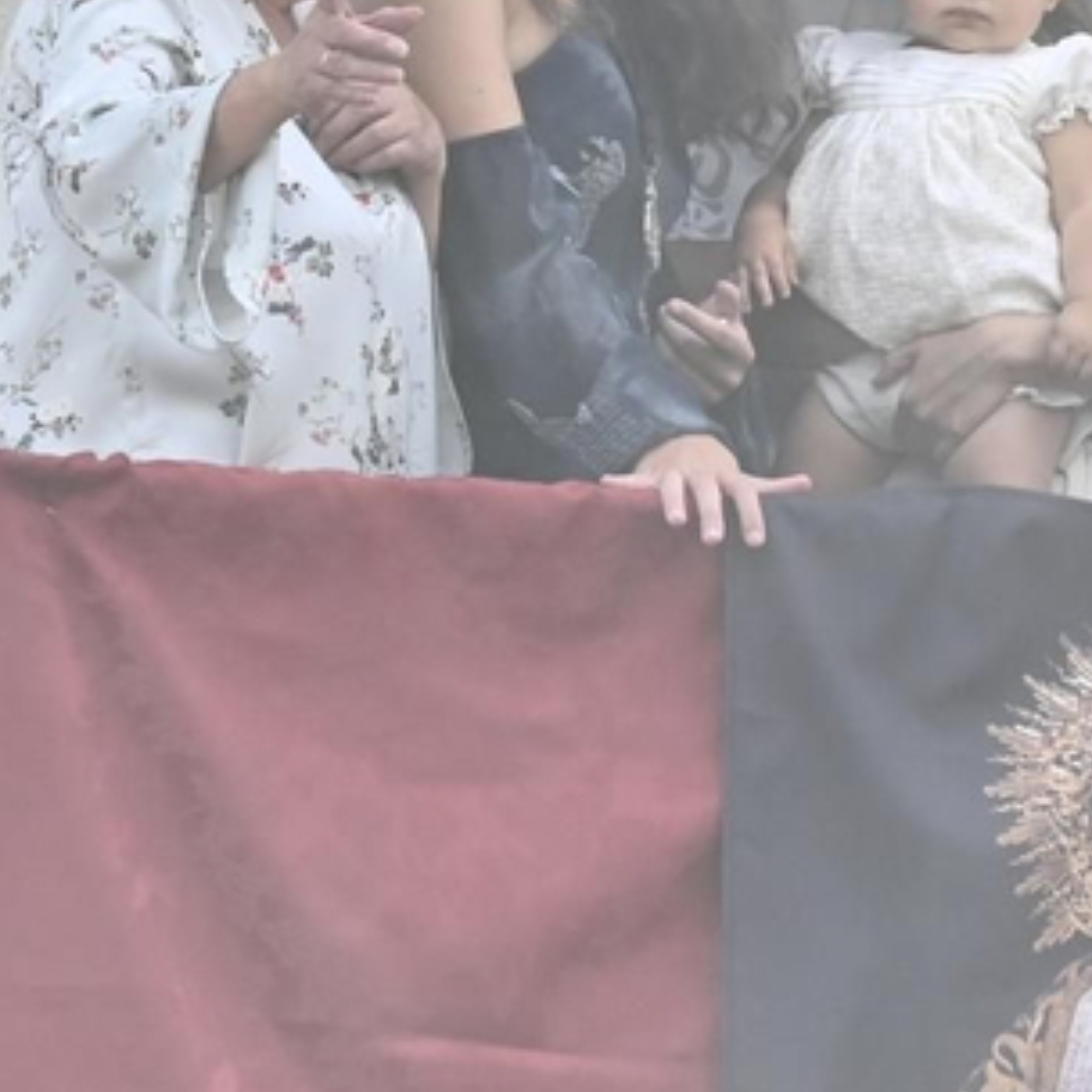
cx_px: 1135
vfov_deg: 1.4
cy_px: 506
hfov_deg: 1.4
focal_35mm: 1276
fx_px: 45541
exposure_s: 1/400
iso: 500
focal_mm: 190
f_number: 6.3
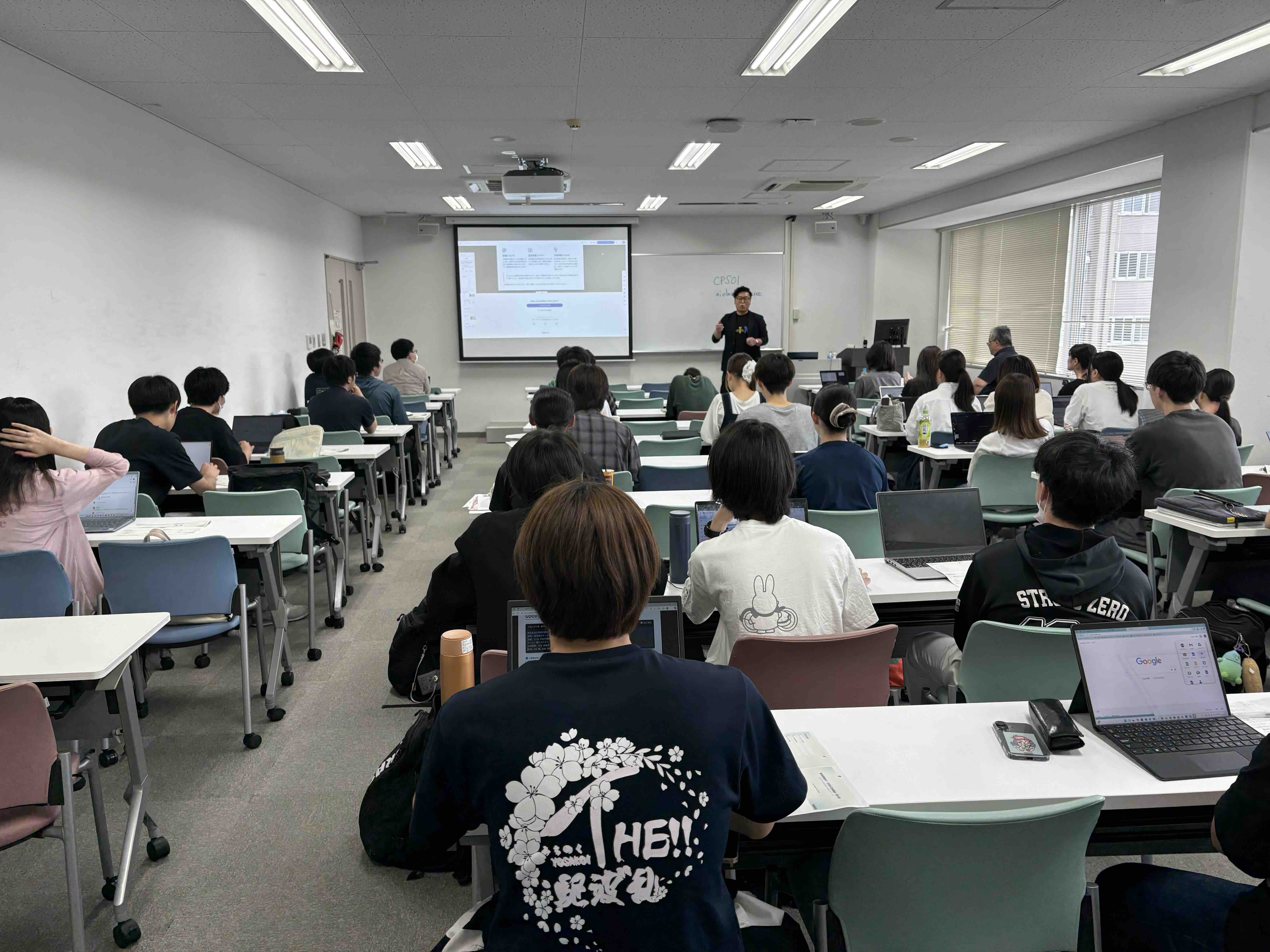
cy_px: 476
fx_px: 954
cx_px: 635
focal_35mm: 26
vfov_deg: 53.1
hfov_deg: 67.3
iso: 80
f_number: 1.6
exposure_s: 1/100
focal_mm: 5.96
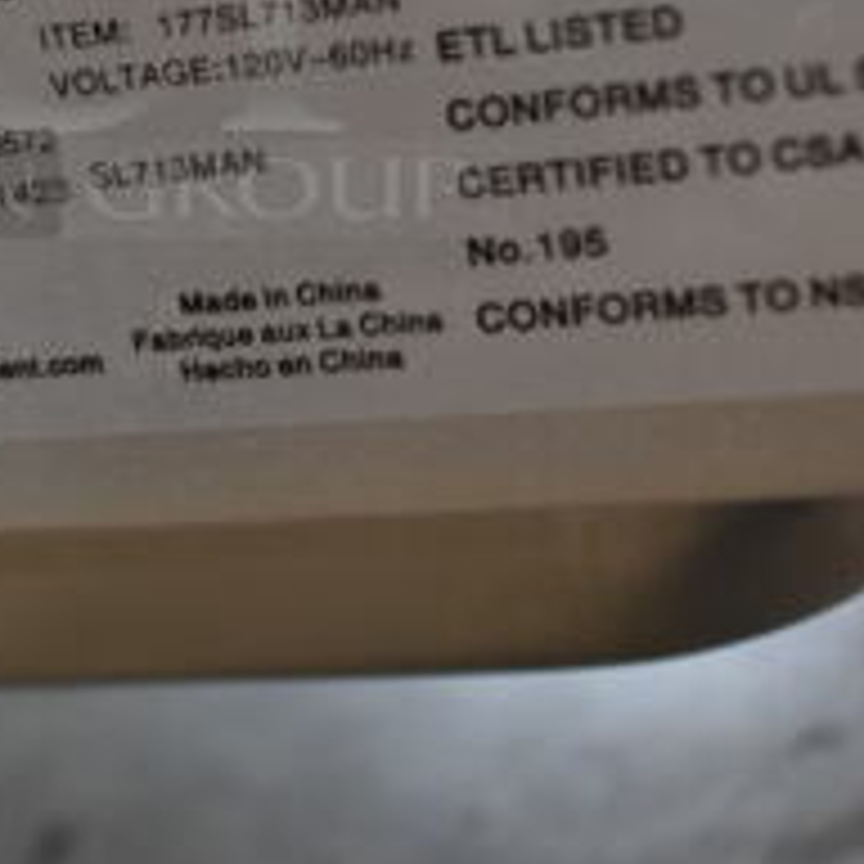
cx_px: 9
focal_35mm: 85
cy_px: 0
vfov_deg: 19.7
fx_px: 2410
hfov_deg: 19.7
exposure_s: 1/125
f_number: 3.8
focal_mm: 21
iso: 1250
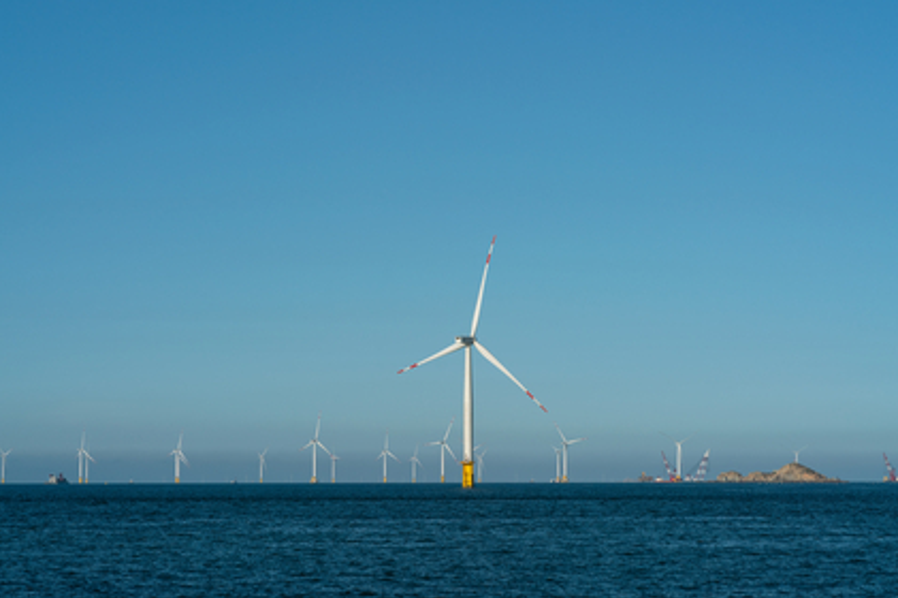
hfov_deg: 21.0
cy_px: 282
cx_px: 431
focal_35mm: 97
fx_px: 2418
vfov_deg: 14.1
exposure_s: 1/1250
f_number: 8
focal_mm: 85
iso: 100
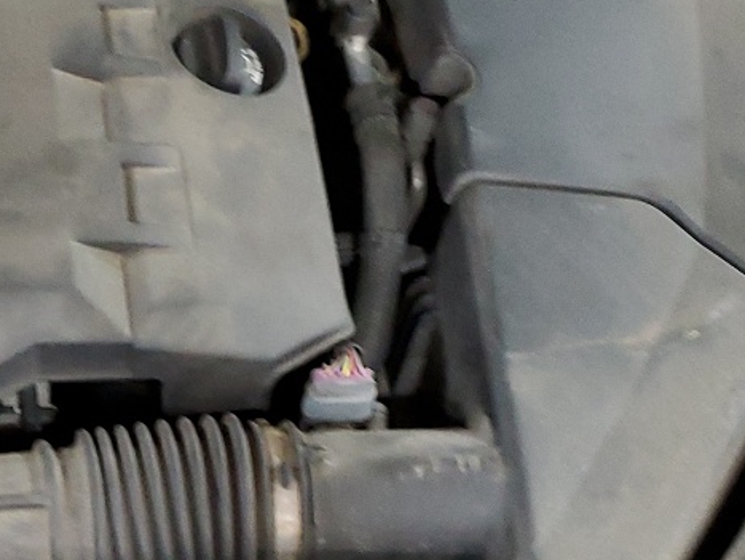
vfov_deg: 16.5
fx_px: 1917
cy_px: 453
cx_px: -113
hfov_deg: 20.7
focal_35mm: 89
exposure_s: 1/17
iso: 285
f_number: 1.5
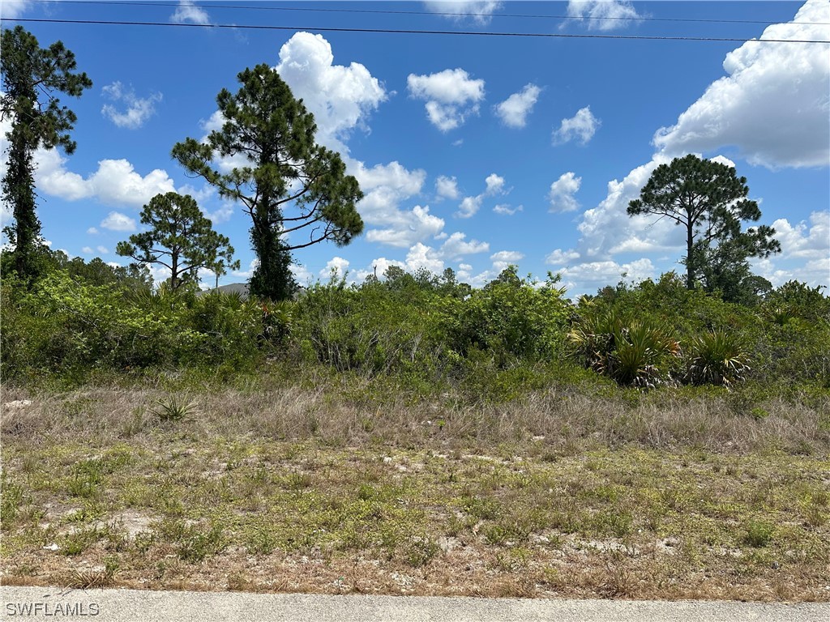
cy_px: 311
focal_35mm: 24
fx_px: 575
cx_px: 415
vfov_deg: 56.8
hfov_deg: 71.6
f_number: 1.78
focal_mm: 6.86
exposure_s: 1/6623
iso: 80
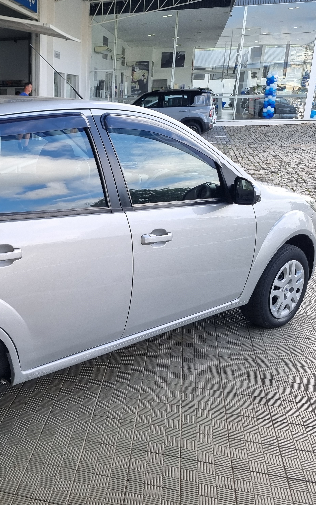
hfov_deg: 32.2
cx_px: 15
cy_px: 252
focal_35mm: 37
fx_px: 510
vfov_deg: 52.7
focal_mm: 5.4
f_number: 1.8
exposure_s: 1/466
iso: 50
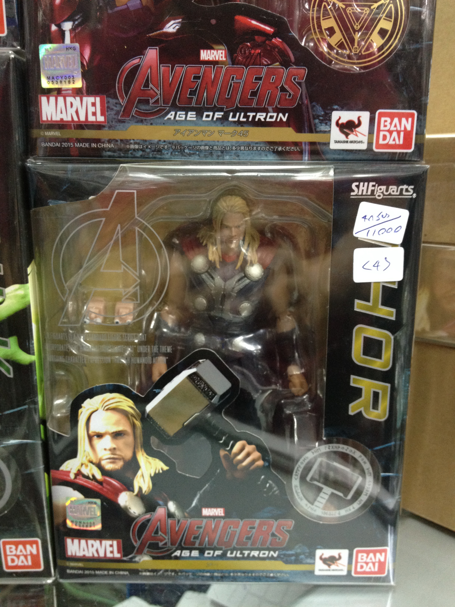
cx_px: 228
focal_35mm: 35
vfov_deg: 52.6
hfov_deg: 40.7
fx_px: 613
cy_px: 304
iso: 200
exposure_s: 1/20
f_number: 2.4
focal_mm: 4.28
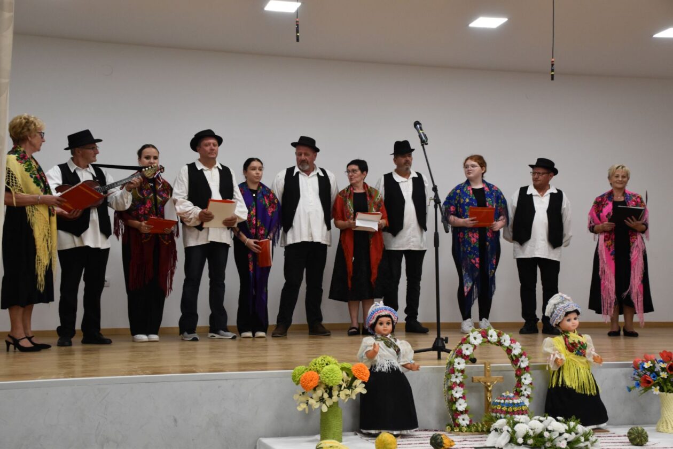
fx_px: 981
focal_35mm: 52
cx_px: 336
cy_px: 224
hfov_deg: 37.9
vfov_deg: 25.8
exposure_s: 1/125
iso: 1100
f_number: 4.2
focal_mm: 35
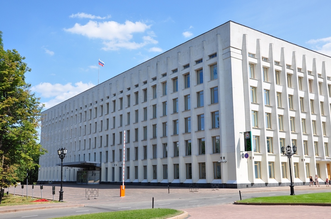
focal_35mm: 38
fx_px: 344
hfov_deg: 51.4
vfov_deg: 35.4
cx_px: 166
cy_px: 110
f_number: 10
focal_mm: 25
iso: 200
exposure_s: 1/320
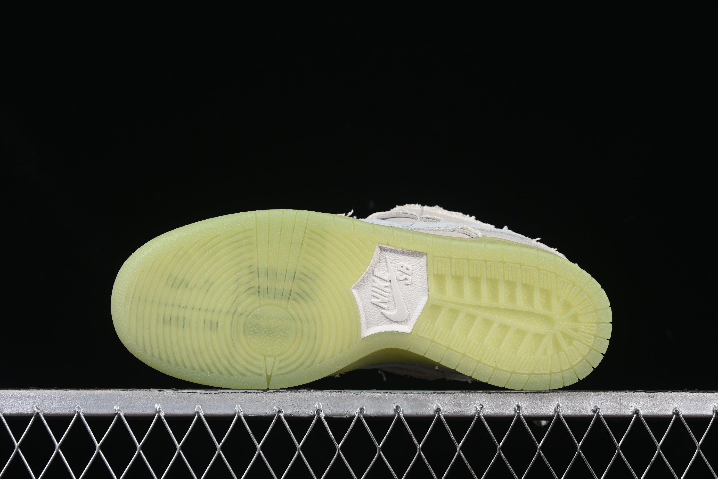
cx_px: 359
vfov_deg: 18.2
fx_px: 1496
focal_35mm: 75
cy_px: 240
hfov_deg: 27.0
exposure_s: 1/80
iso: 160
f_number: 8
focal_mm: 50
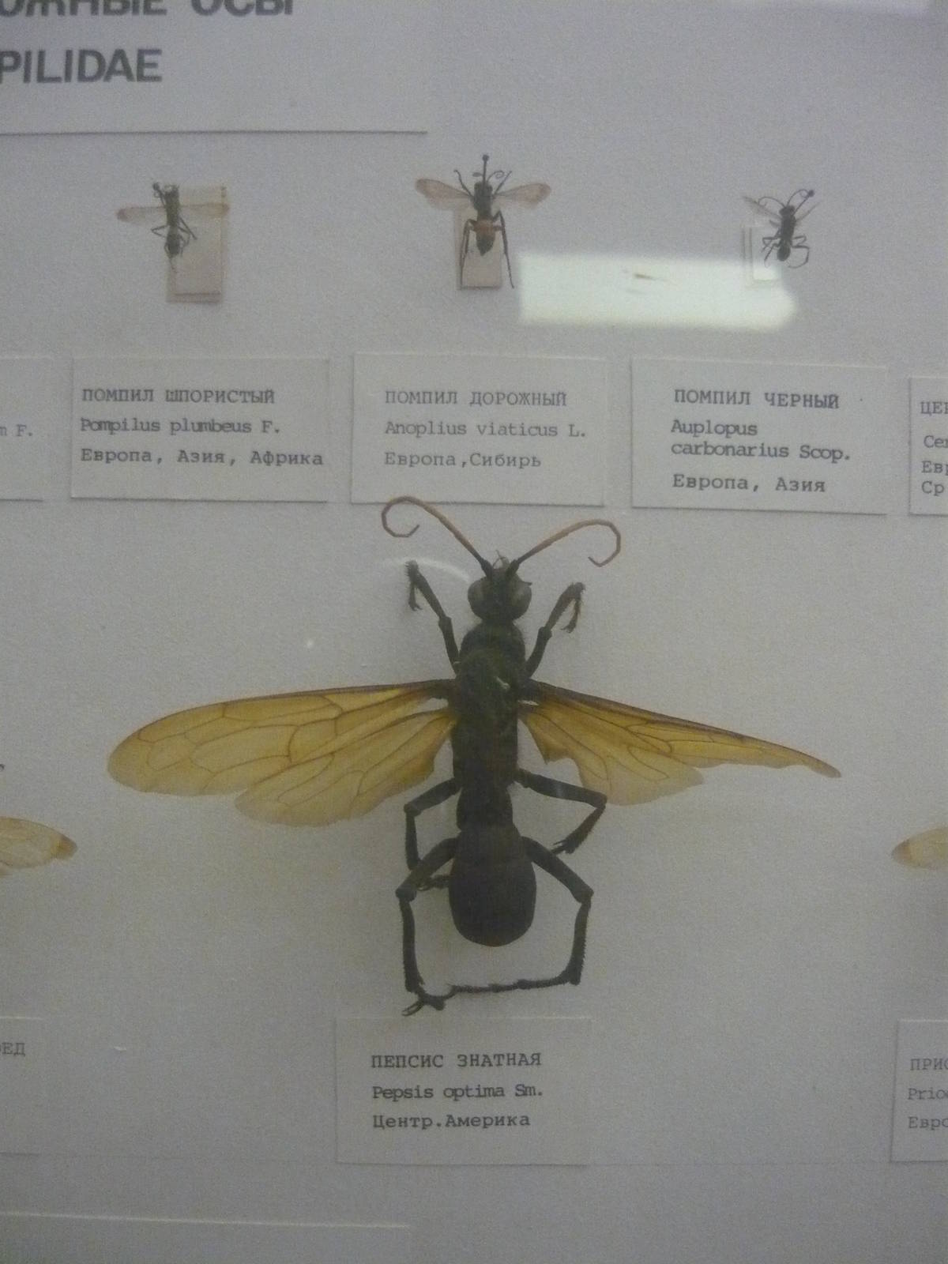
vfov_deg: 55.4
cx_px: 474
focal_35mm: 33
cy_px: 632
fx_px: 1205
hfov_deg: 42.9
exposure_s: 1/20
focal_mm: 5.5
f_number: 2.8
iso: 800
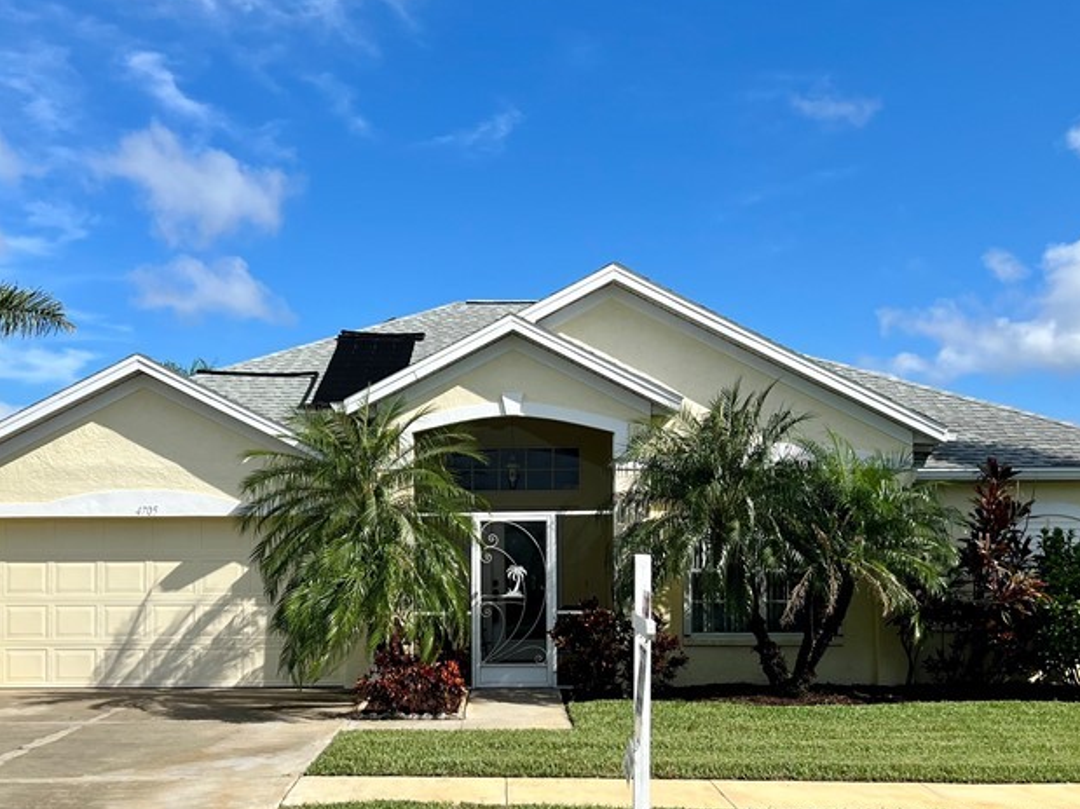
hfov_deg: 43.8
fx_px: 1341
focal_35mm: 43
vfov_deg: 33.2
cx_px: 501
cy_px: 549
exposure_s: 1/5076
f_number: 1.5
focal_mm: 5.7
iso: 50
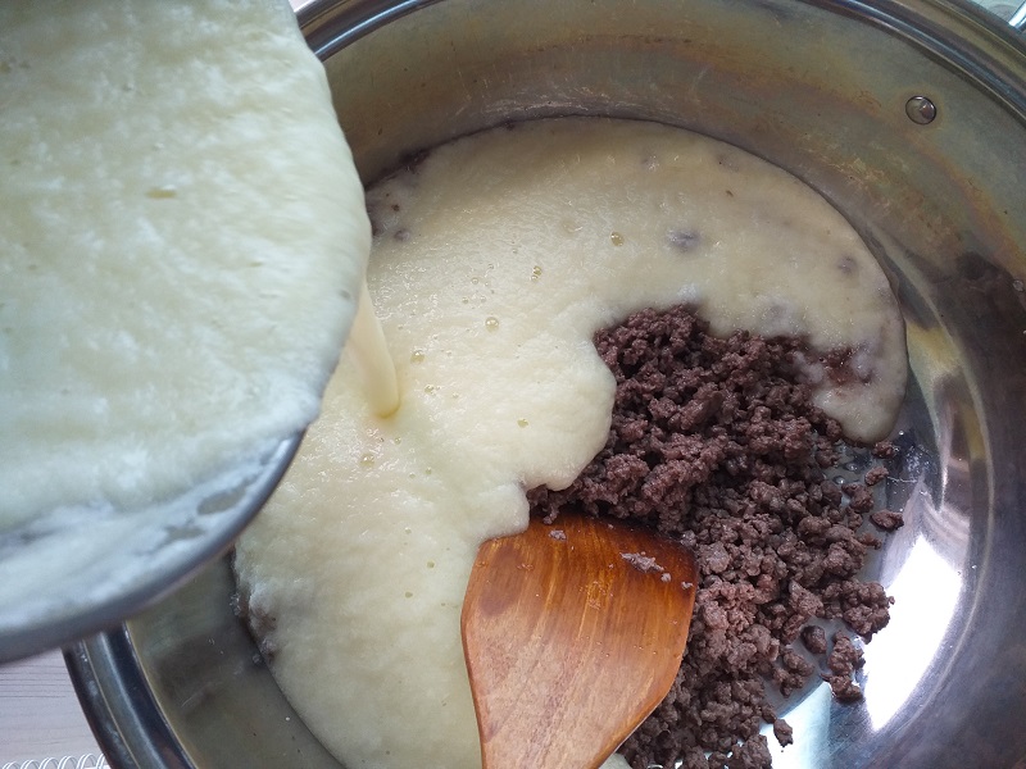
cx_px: 513
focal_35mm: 26
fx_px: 771
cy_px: 384
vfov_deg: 53.1
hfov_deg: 67.3
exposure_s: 1/100
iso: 80
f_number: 1.9
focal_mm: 3.6
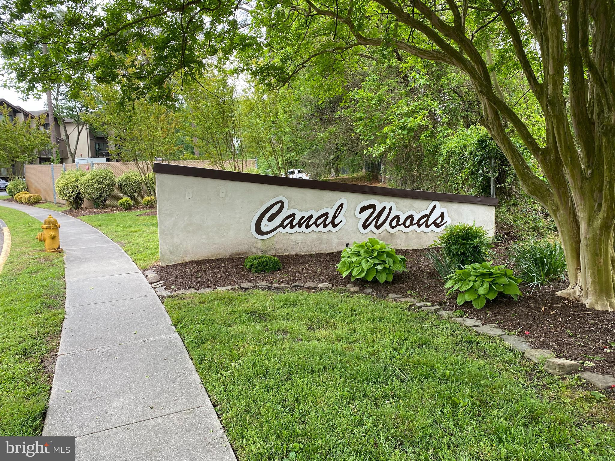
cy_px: 230
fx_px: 462
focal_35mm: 26
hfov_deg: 67.3
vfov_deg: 53.1
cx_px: 308
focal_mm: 4.25
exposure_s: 1/122
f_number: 1.8
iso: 32
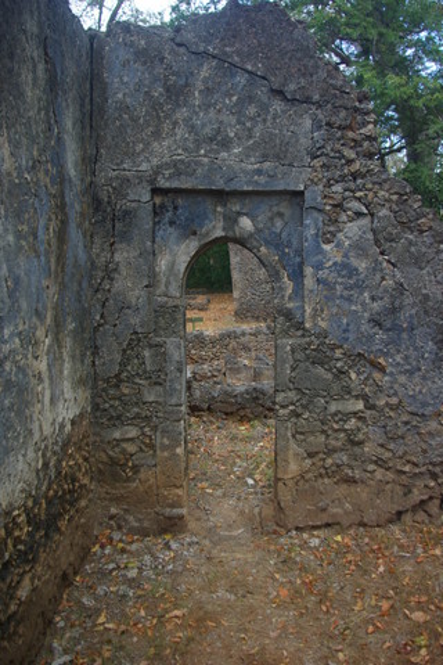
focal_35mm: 30
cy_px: 332
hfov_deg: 43.6
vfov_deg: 61.9
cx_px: 222
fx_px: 554
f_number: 4
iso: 200
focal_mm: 20
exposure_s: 1/30
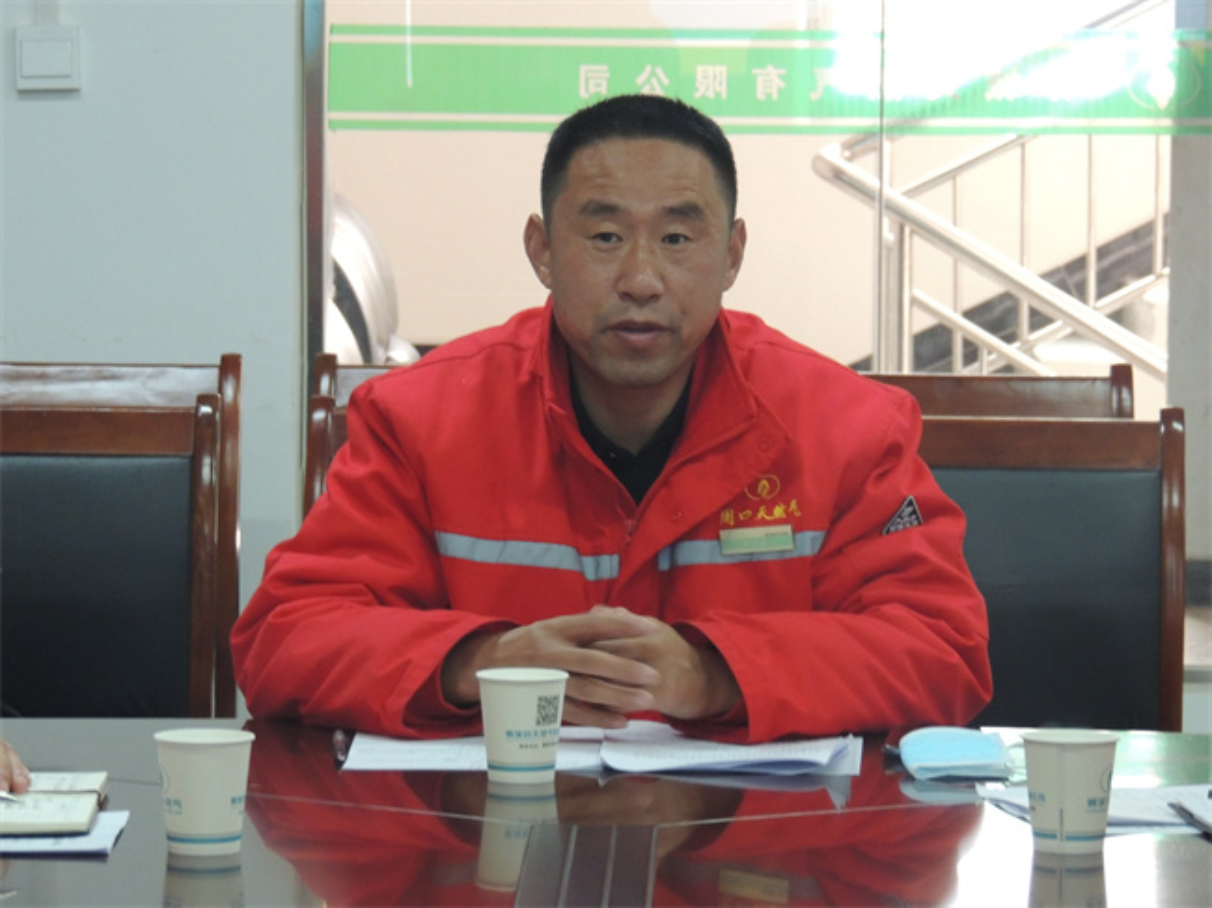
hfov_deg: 10.7
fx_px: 6475
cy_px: 454
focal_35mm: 185
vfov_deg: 8.0
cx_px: 606
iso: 800
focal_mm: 33
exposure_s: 1/20
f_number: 4.6
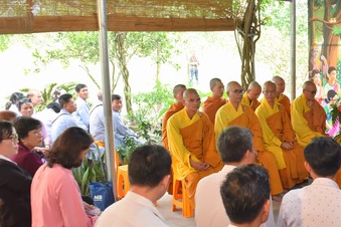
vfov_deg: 29.2
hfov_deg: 39.9
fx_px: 436
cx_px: 301
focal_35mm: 46
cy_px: 116
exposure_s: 1/100
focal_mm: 24
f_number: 3.5
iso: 640
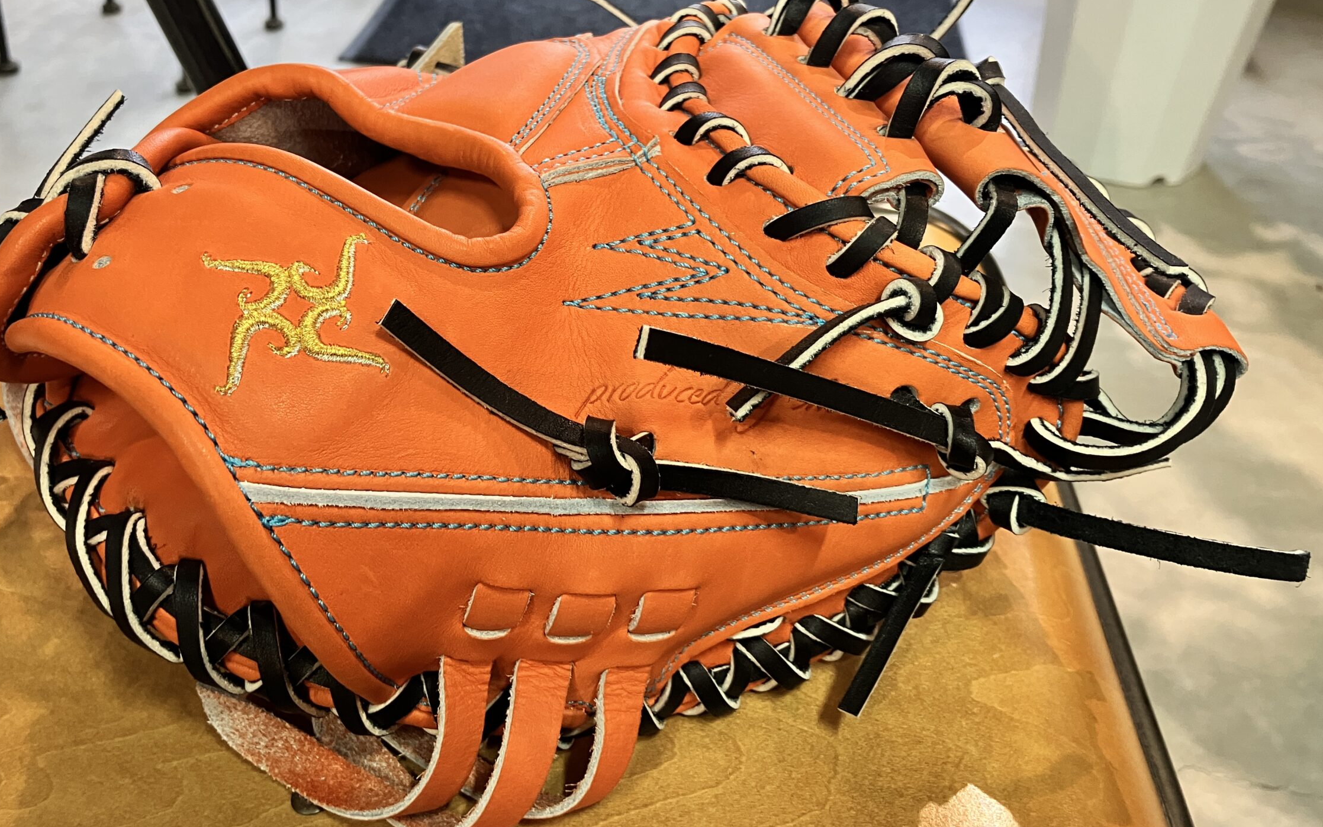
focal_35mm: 34
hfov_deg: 56.6
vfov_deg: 37.0
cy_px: 307
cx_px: 607
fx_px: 1226
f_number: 1.8
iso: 160
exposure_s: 1/60
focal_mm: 3.99
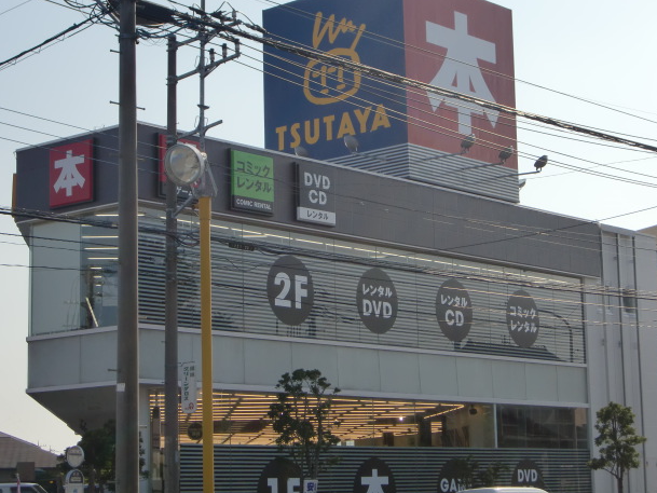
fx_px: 1576
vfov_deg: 17.8
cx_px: 319
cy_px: 246
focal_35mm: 83
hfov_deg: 23.6
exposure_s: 1/1000
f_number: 4.6
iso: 64
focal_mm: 13.9
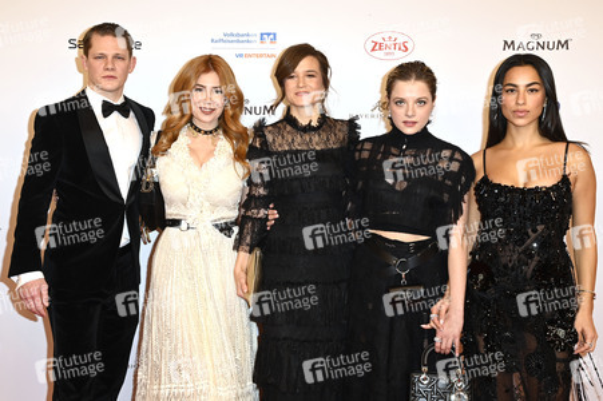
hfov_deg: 41.1
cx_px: 302
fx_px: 803
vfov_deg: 28.0
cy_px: 200
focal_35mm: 48
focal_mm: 48
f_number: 7.1
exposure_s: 1/200
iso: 640
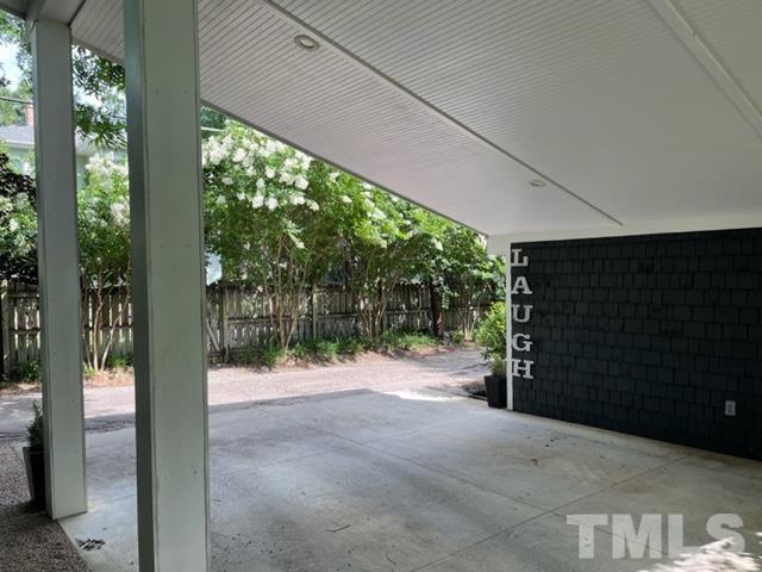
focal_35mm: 26
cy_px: 286
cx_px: 381
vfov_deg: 53.1
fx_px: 572
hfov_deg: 67.3
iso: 32
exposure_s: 1/314
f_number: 1.6
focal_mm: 4.2
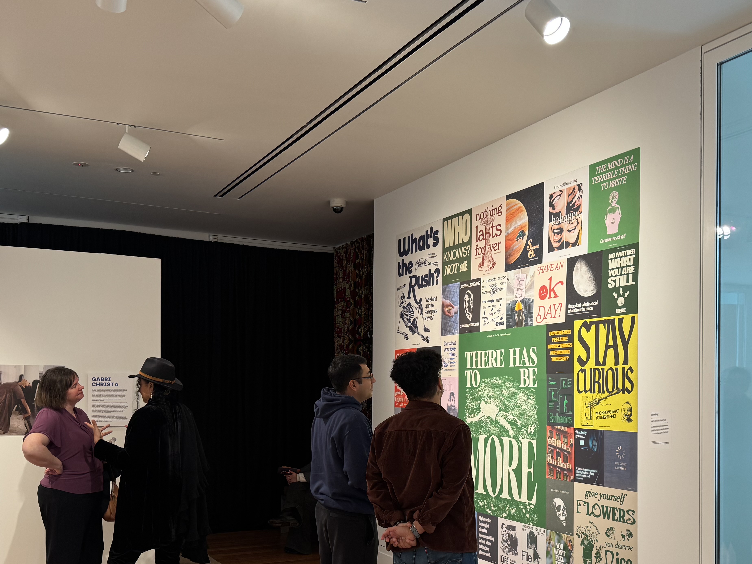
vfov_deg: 38.2
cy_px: 380
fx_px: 804
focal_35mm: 37
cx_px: 372
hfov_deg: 50.1
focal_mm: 6.76
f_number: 1.78
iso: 160
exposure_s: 1/60
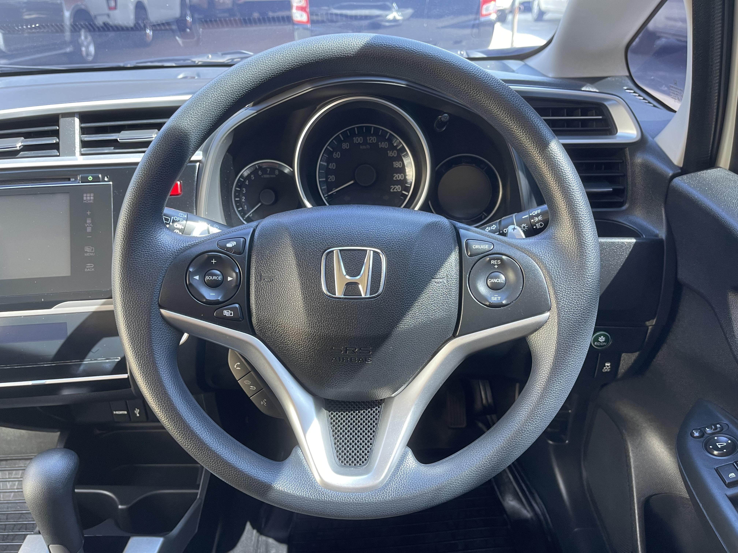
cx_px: 369
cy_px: 276
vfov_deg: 54.9
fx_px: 533
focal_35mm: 25
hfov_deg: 69.4
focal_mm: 5.1
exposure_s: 1/89
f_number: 1.6
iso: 125
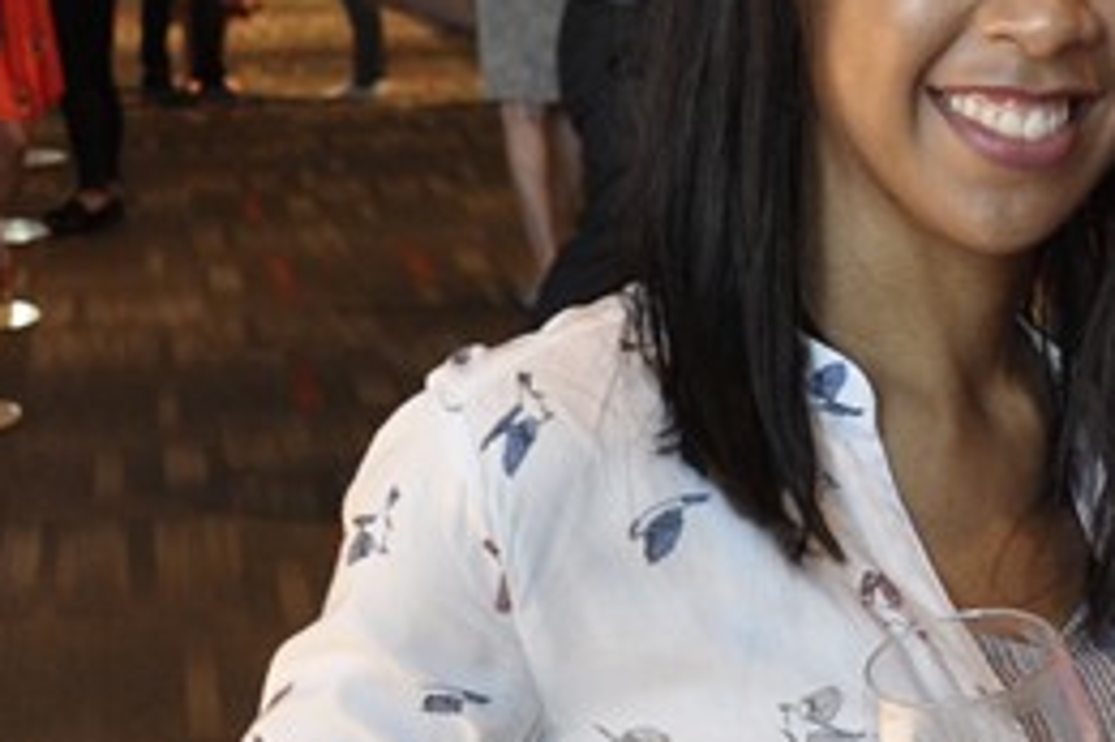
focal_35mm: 127
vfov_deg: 10.8
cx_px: 1102
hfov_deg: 15.9
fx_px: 3931
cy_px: 377
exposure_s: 1/20
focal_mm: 22
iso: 400
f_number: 5
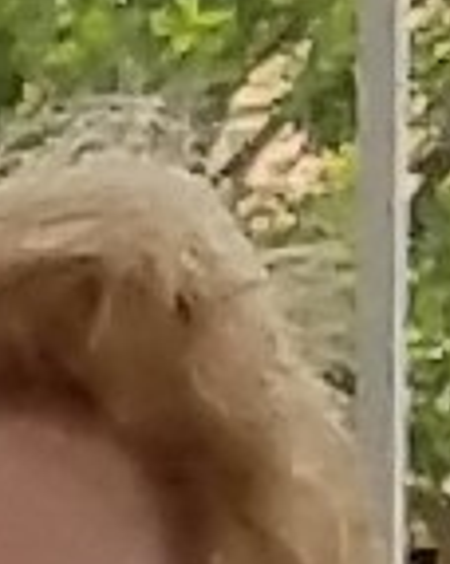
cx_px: -182
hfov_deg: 15.8
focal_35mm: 91
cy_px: 992
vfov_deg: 17.4
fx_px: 1518
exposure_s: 1/2264
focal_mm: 4.2
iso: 40
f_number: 1.7
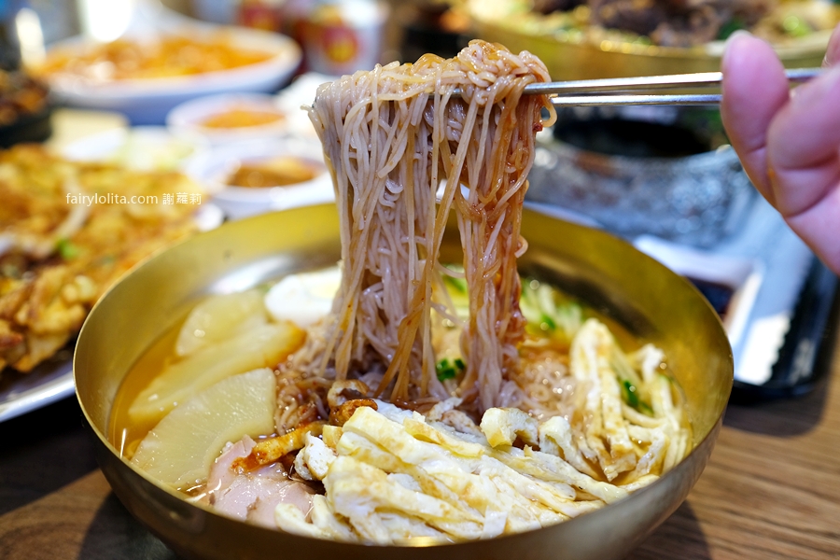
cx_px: 420
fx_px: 817
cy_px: 280
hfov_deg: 54.4
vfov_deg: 37.9
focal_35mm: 35
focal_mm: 23
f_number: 2.8
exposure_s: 1/110
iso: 500
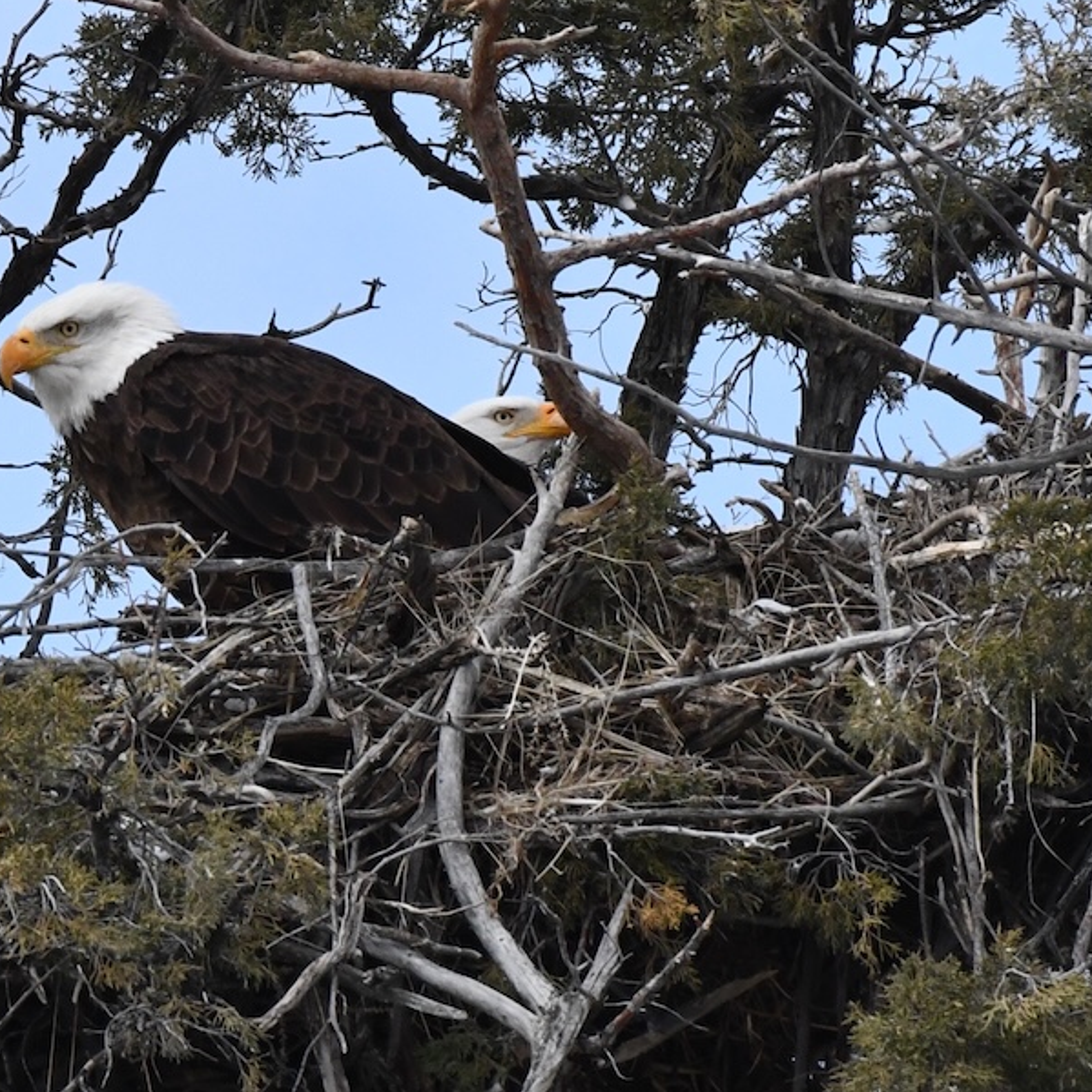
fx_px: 34191
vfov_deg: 1.8
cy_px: 545
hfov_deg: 1.8
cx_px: 388
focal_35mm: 958
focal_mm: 500
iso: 1600
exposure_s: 1/3200
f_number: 11
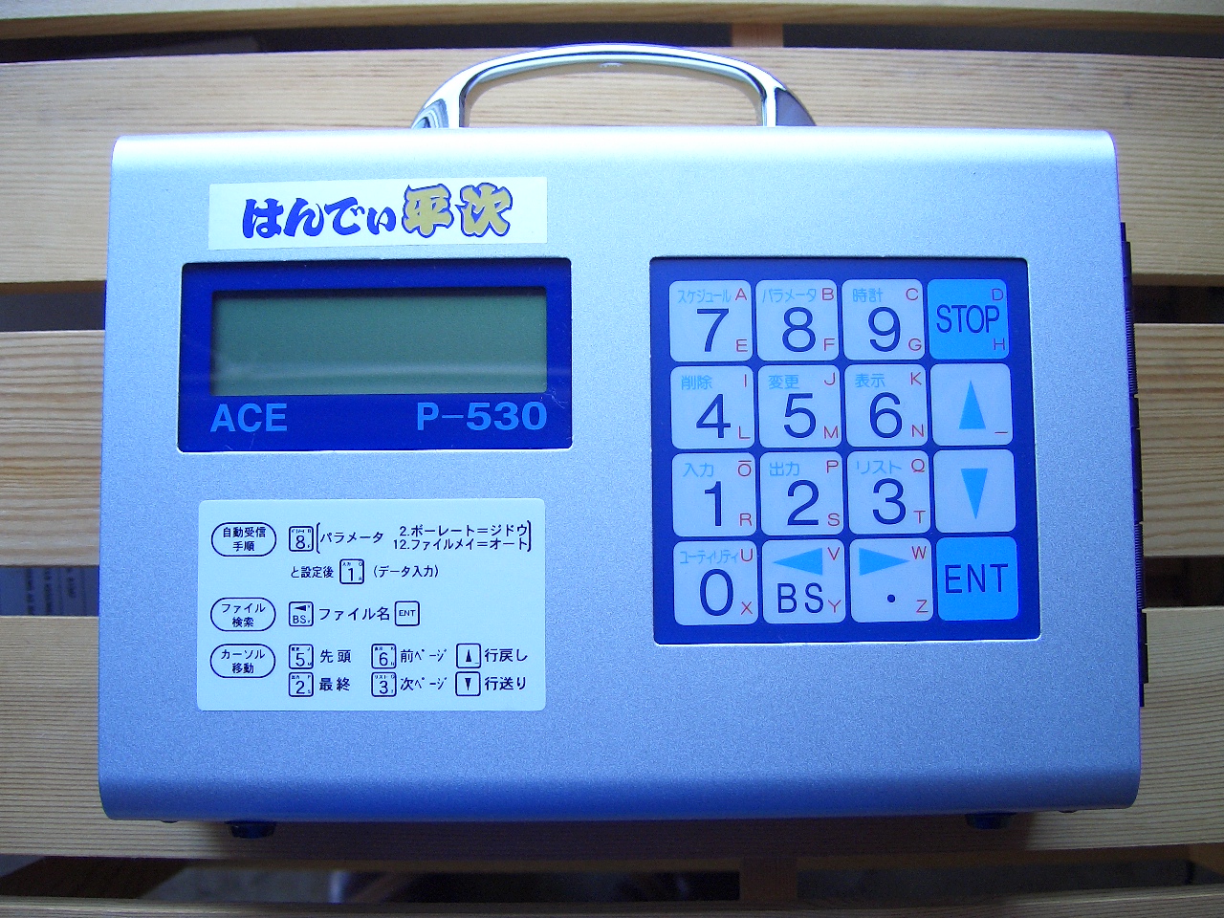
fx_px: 1379
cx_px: 612
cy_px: 459
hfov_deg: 47.9
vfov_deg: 36.8
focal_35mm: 39
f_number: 2.8
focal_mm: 8
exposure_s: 1/125
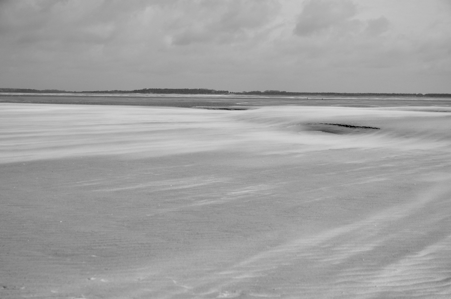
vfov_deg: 22.5
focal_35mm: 60
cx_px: 226
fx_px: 750
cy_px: 150
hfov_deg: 33.5
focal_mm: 40
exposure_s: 1/5000
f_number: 6.3
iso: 640
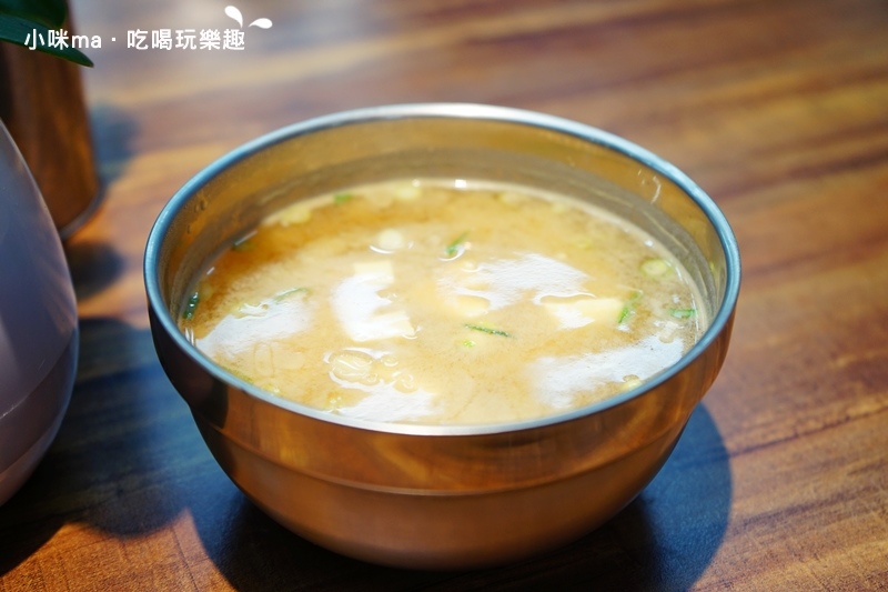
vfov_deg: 29.2
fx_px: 1134
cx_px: 444
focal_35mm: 46
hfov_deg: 42.8
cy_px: 296
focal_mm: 46
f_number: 4.5
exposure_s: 1/60
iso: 400
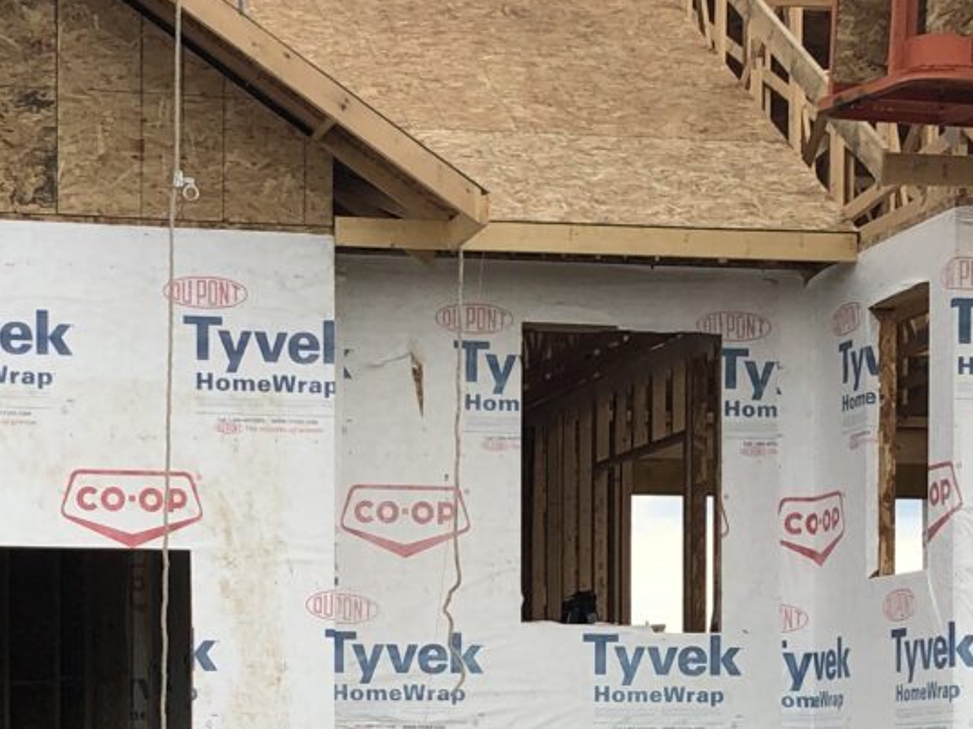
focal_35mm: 100
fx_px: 2810
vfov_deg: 14.4
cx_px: 376
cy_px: 801
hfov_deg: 19.6
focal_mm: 3.99
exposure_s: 1/458
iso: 20
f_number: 1.8
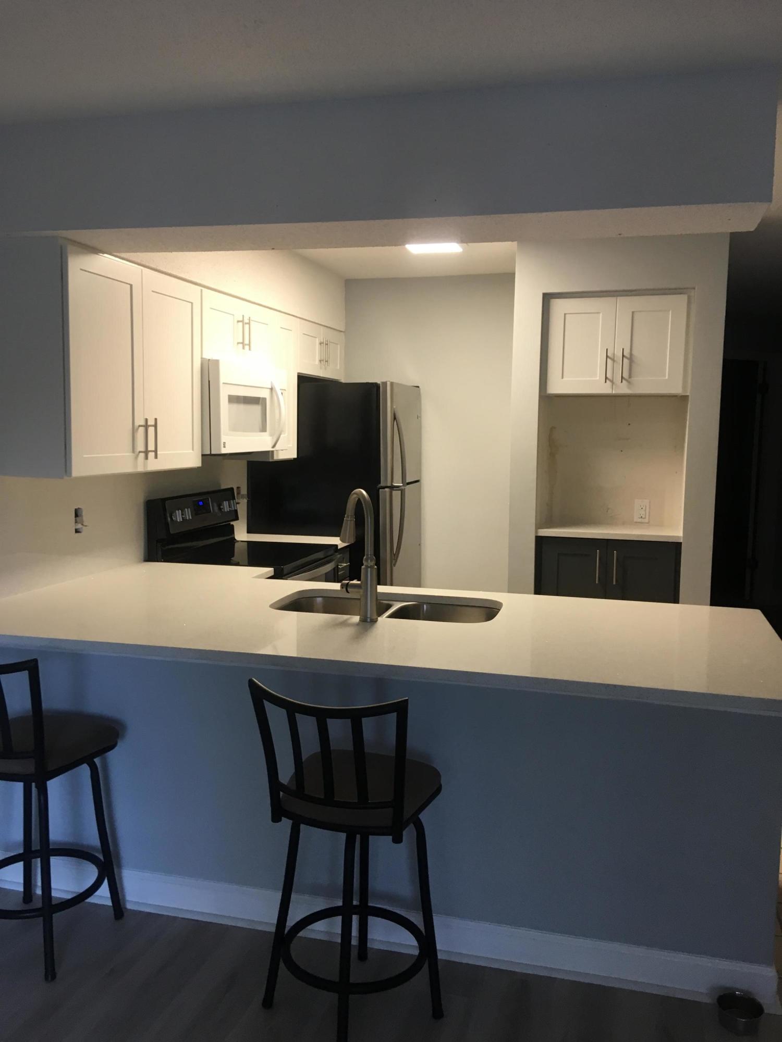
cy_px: 521
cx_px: 391
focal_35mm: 29
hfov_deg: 48.2
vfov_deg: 61.7
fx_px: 874
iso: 50
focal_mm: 4.15
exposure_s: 1/30
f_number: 2.2
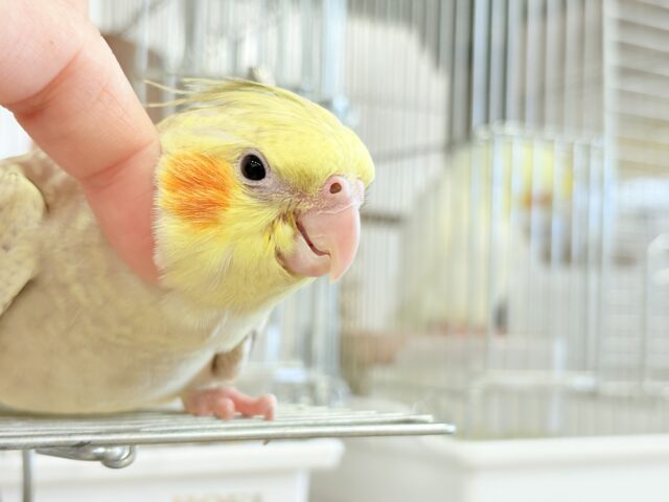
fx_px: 1005
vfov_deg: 28.0
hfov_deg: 36.8
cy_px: 251
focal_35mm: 52
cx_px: 334
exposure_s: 1/50
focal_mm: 5.96
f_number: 1.6
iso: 80
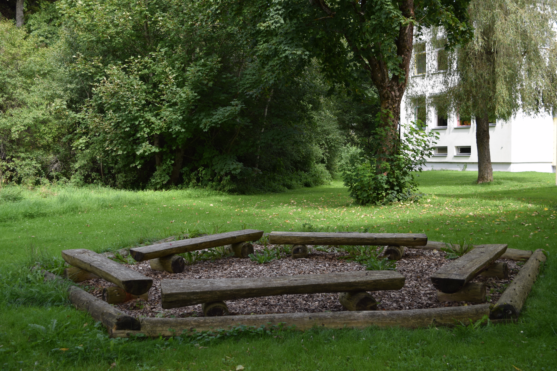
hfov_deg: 46.4
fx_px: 650
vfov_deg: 31.9
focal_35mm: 42
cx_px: 278
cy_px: 186
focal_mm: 28
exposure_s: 1/125
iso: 100
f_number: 5.6
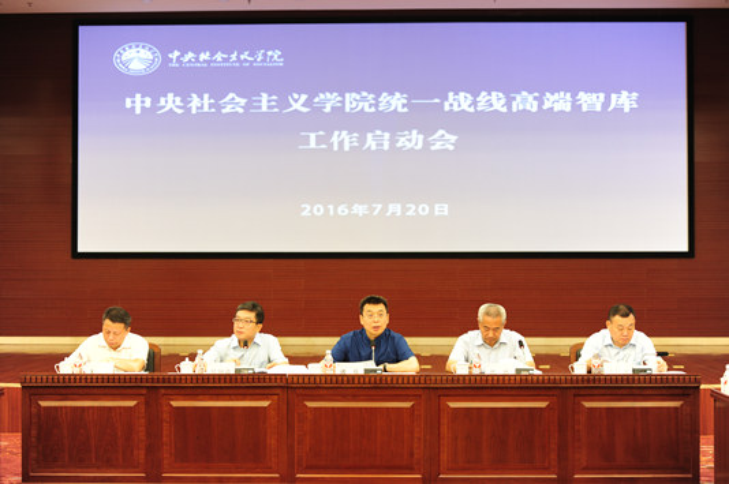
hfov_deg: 28.9
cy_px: 242
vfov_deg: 19.4
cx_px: 364
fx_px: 1416
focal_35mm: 70
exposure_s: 1/80
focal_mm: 70
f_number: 3.2
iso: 1000
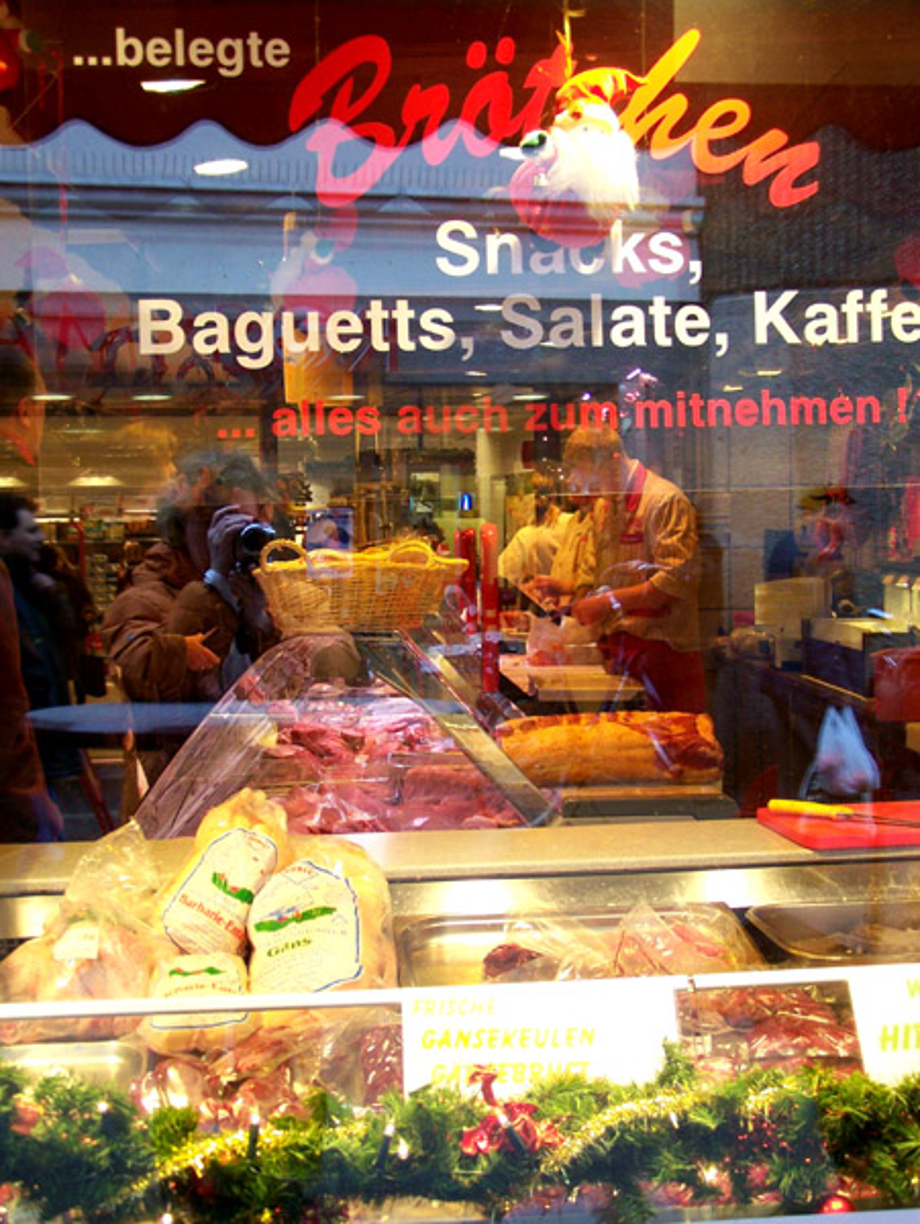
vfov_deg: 37.5
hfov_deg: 28.6
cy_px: 612
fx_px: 1805
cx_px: 460
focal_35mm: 51
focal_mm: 8.5
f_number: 3
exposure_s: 1/30
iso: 160
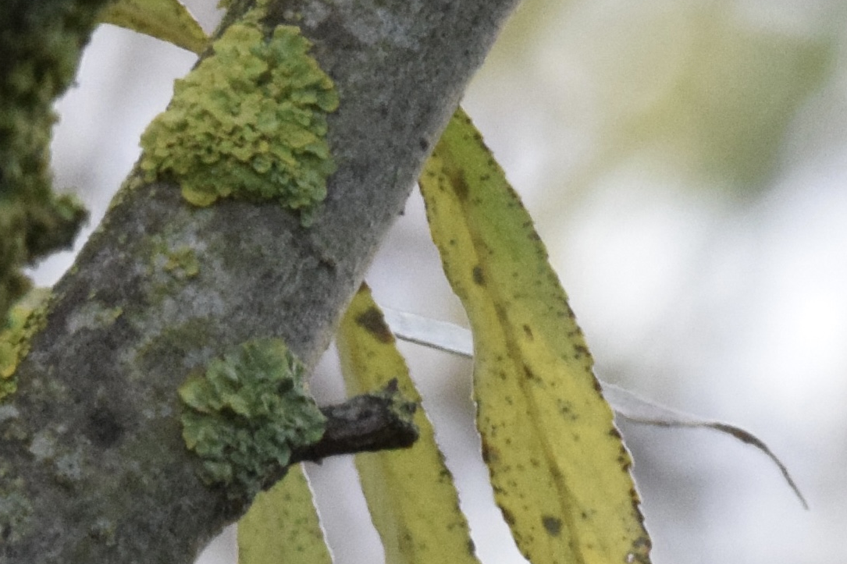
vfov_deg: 0.7
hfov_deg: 1.0
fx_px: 48527
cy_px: 770
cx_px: 542
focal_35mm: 2063
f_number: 22
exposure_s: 1/100
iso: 2500
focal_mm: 440
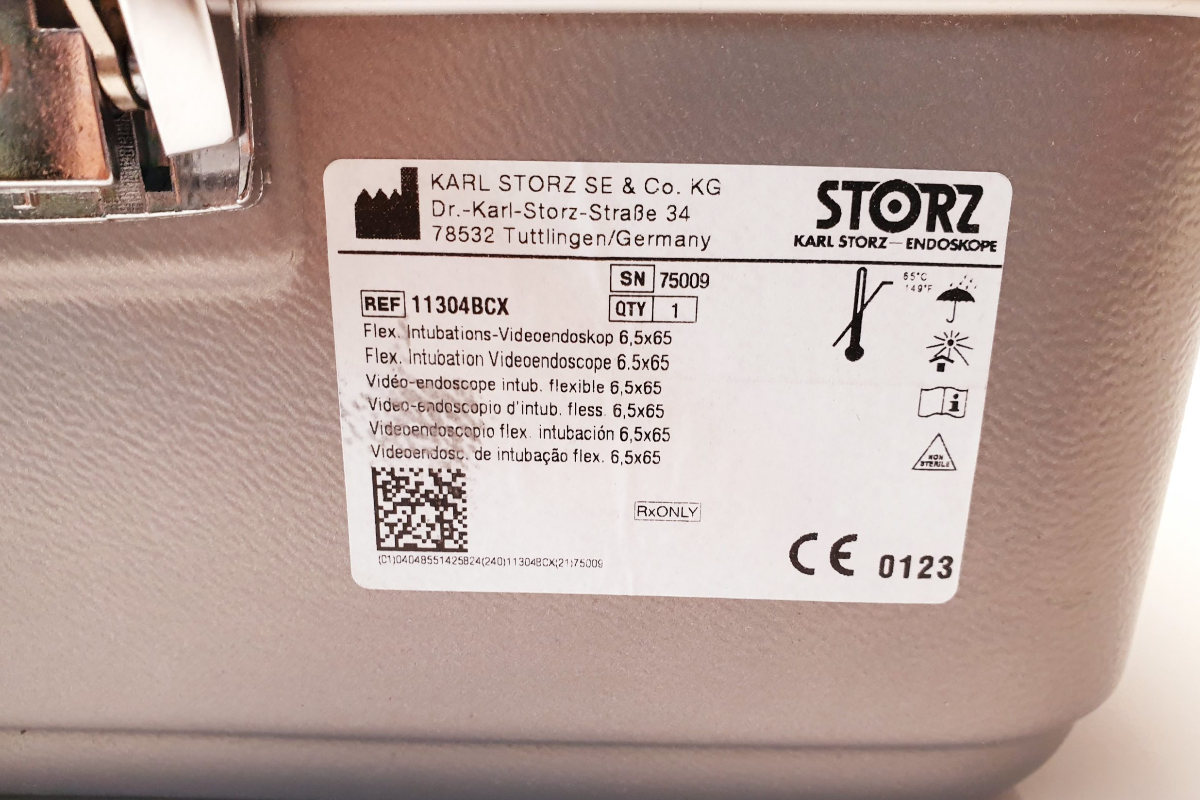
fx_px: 933
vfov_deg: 46.2
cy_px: 466
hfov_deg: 65.5
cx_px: 614
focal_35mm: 28
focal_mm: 4.3
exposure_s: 1/50
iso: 200
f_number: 2.4
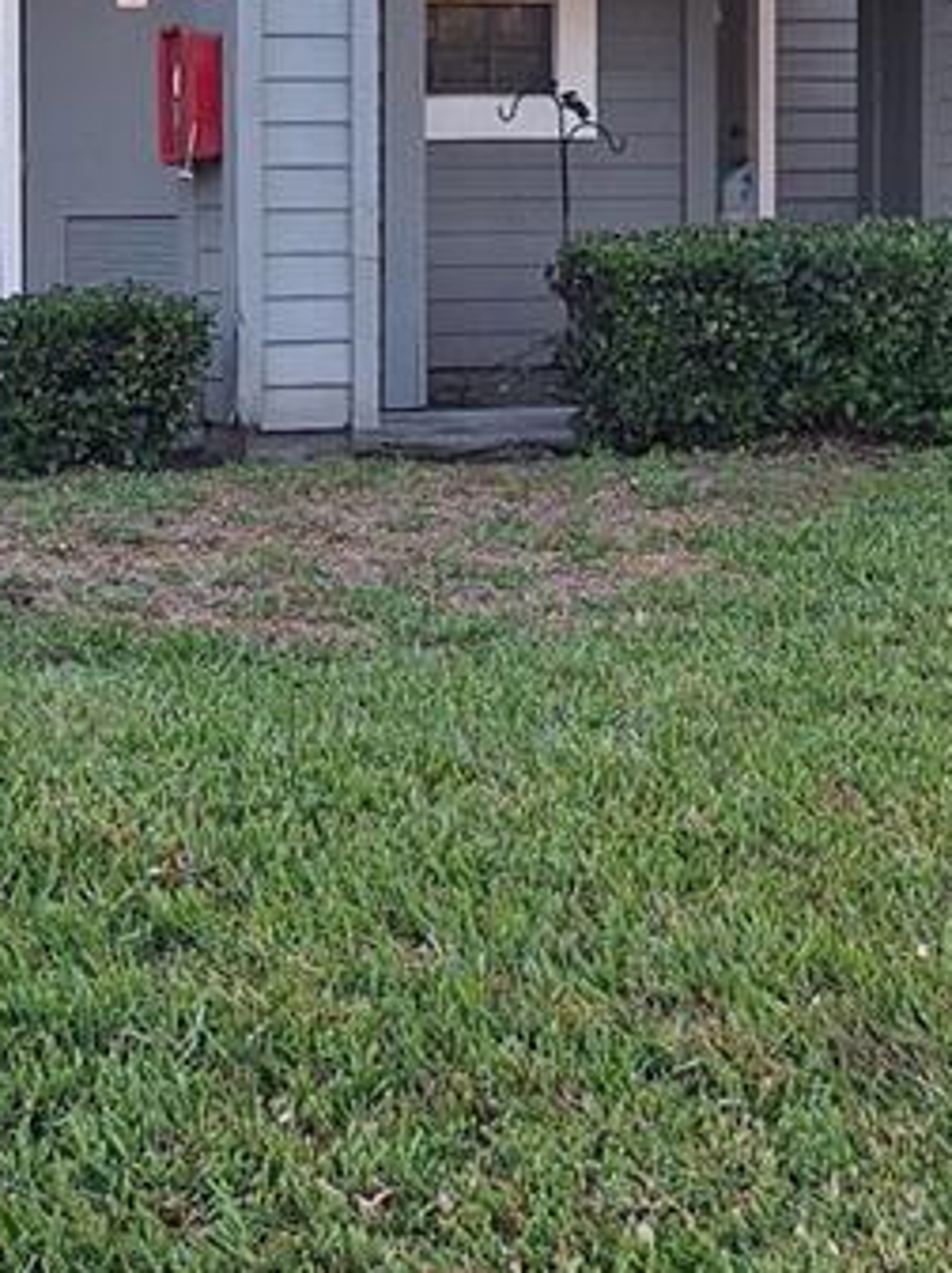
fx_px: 3013
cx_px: -162
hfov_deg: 17.2
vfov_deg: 23.4
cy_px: 193
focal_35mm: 82
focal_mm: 5.54
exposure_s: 1/480
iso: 40
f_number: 1.8
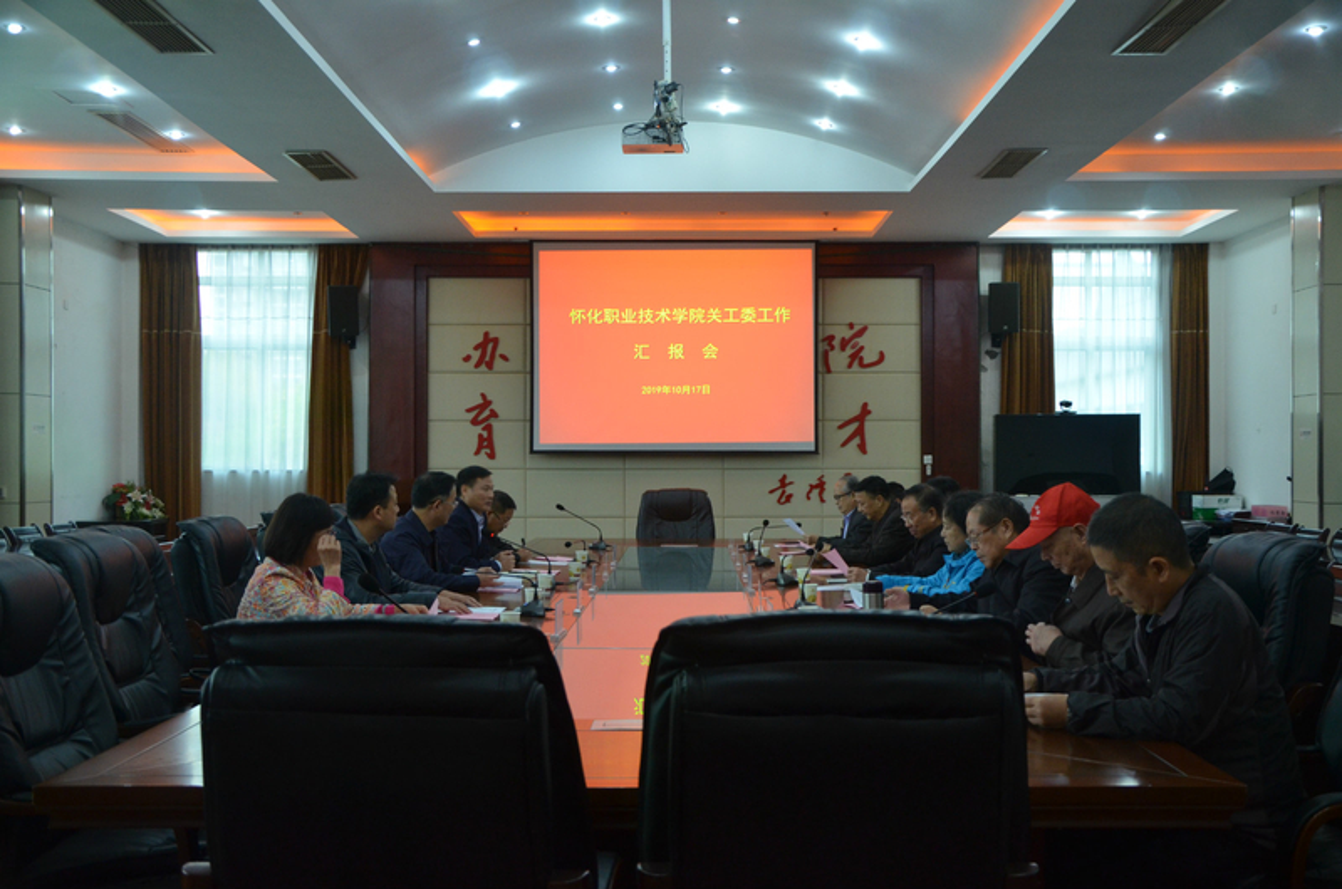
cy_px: 444
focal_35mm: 38
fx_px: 1395
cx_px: 671
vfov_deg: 35.3
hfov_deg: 51.4
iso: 900
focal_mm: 25
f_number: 4
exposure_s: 1/30
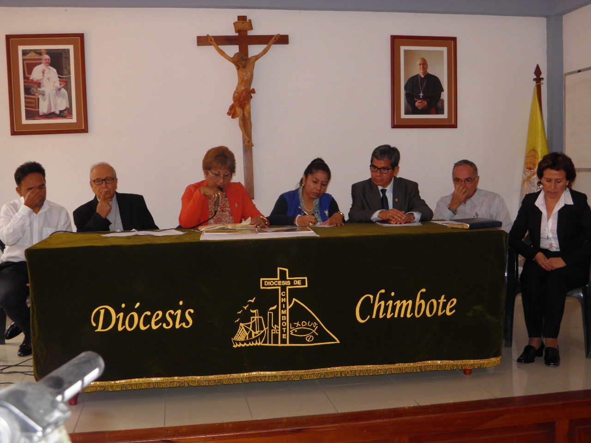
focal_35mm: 39
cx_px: 296
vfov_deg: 36.8
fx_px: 666
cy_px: 222
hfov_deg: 47.9
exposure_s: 1/60
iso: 100
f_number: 3.2
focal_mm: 7.1
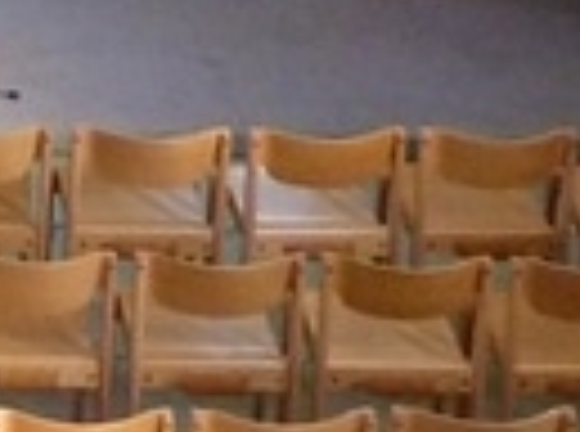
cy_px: -1071
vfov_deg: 5.6
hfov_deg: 7.9
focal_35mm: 239
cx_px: -638
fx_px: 3993
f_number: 3.4
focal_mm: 5
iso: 400
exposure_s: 1/30
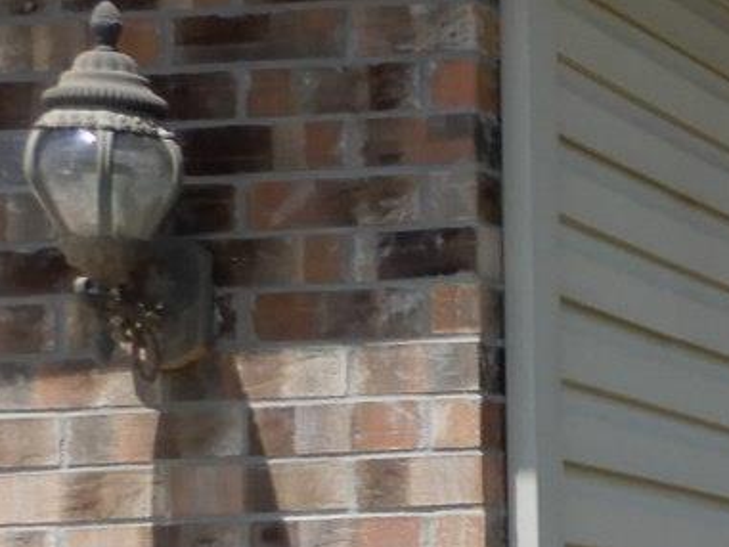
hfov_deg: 11.4
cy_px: 616
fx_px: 3012
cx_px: 1760
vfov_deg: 10.2
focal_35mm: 143
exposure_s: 1/800
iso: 80
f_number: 3.4
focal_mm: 4.3
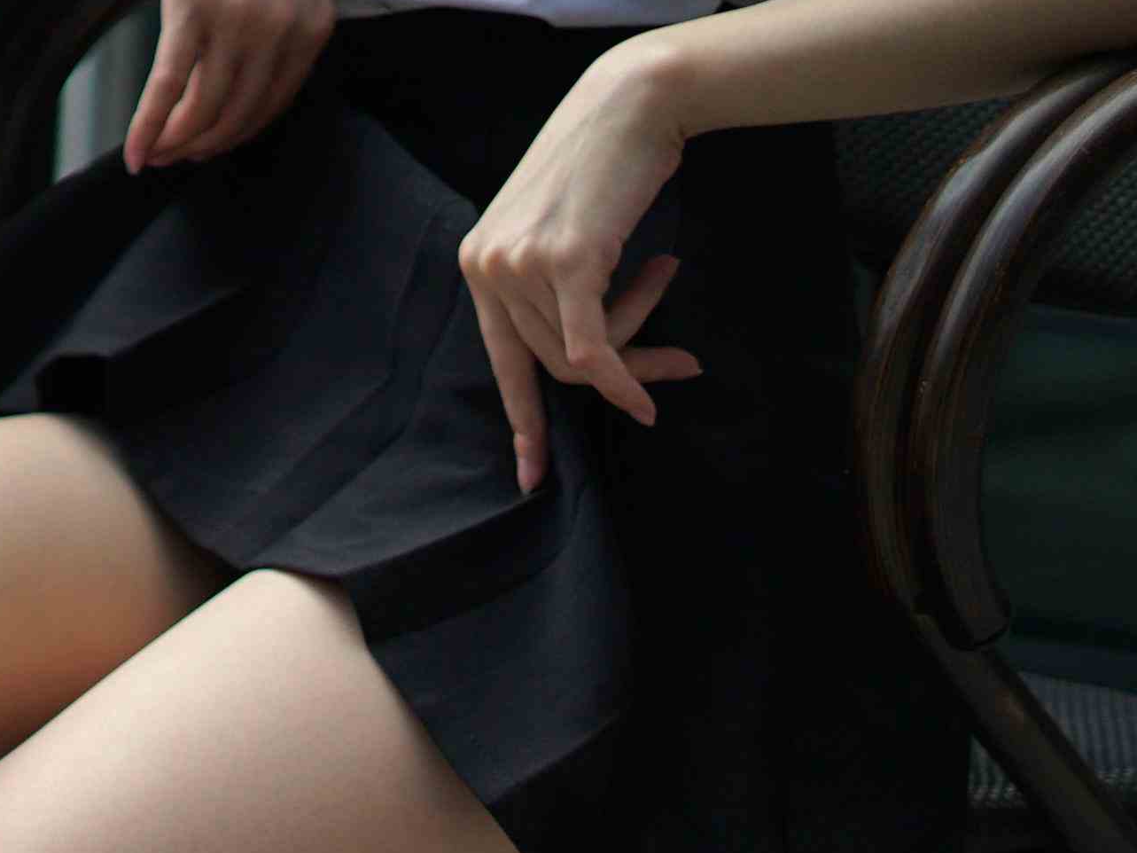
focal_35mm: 159
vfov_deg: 9.2
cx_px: -586
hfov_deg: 11.9
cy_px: 1078
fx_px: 5222
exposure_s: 1/5000
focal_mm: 50
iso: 200
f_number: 1.8
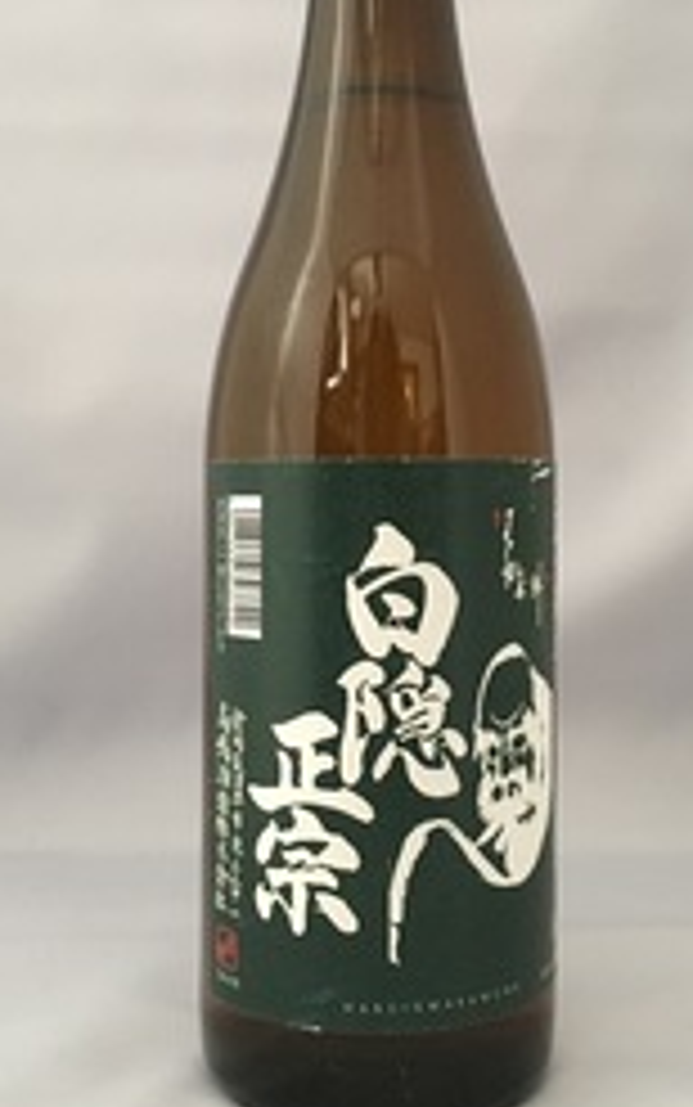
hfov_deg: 28.6
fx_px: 1358
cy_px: 472
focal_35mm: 45
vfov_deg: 44.2
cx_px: 378
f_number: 2.2
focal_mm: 4.15
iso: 400
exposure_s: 1/15
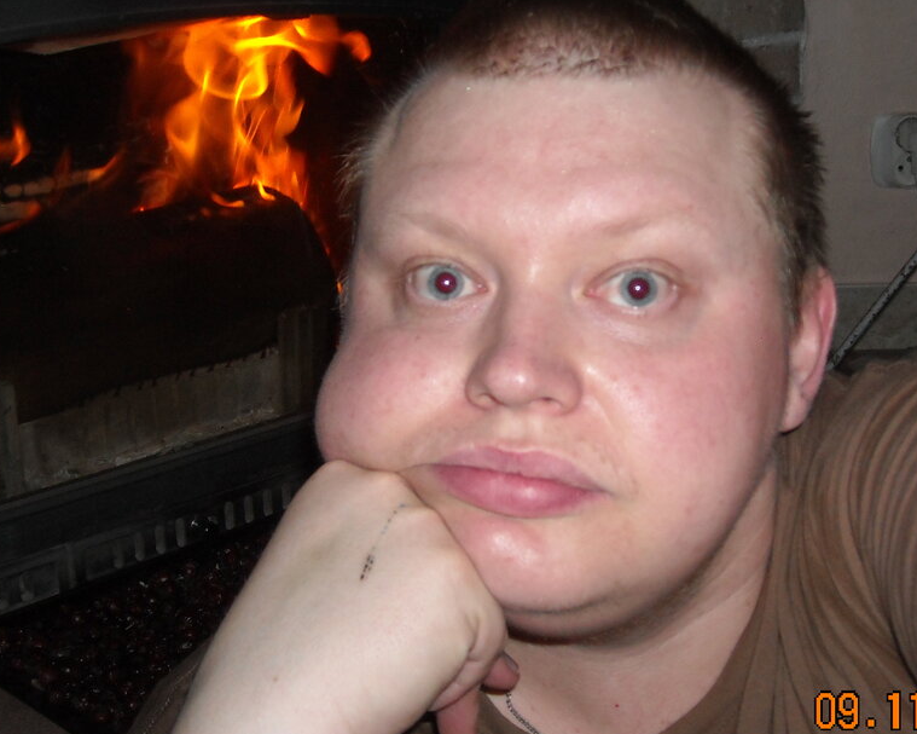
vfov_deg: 28.0
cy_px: 281
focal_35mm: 54
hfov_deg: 34.7
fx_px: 1465
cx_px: 513
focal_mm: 5.7
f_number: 2.8
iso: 200
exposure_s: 1/60
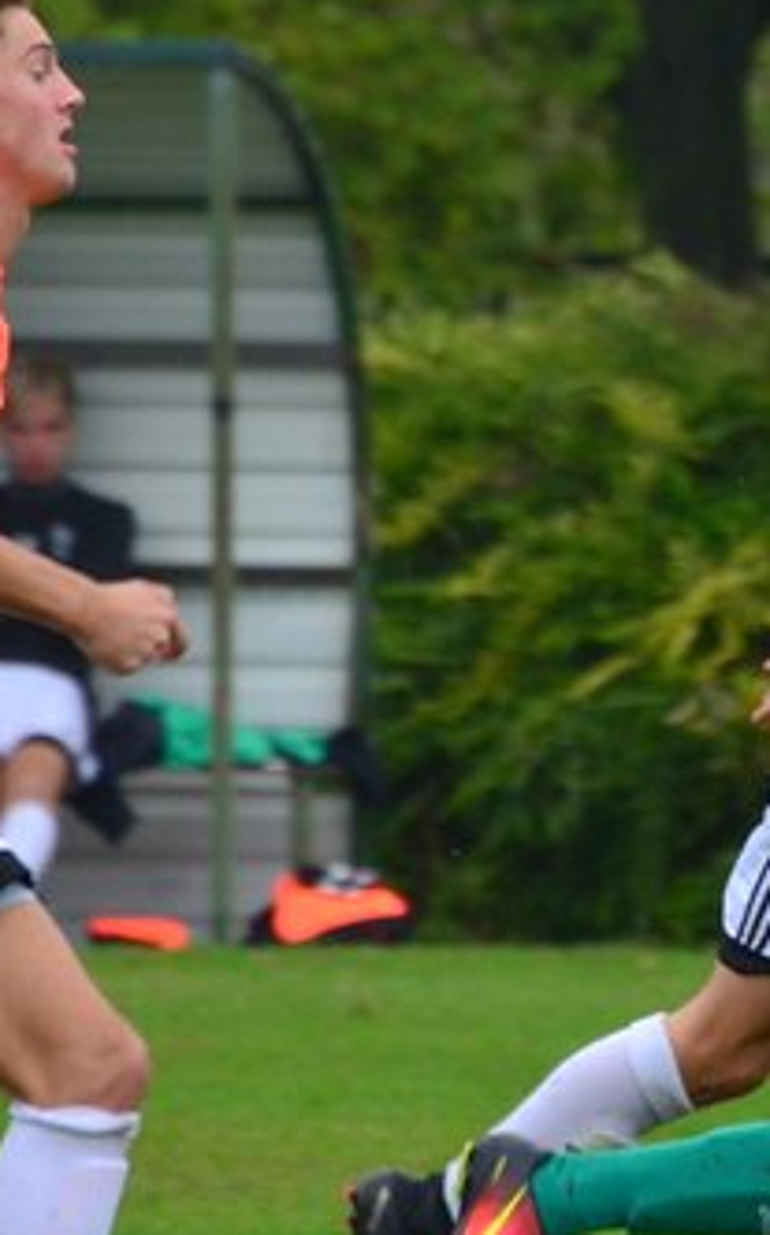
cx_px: 1250
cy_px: 476
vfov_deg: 2.1
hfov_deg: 1.3
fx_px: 33433
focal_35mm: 994
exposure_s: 1/640
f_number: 7.1
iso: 1000
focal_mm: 270
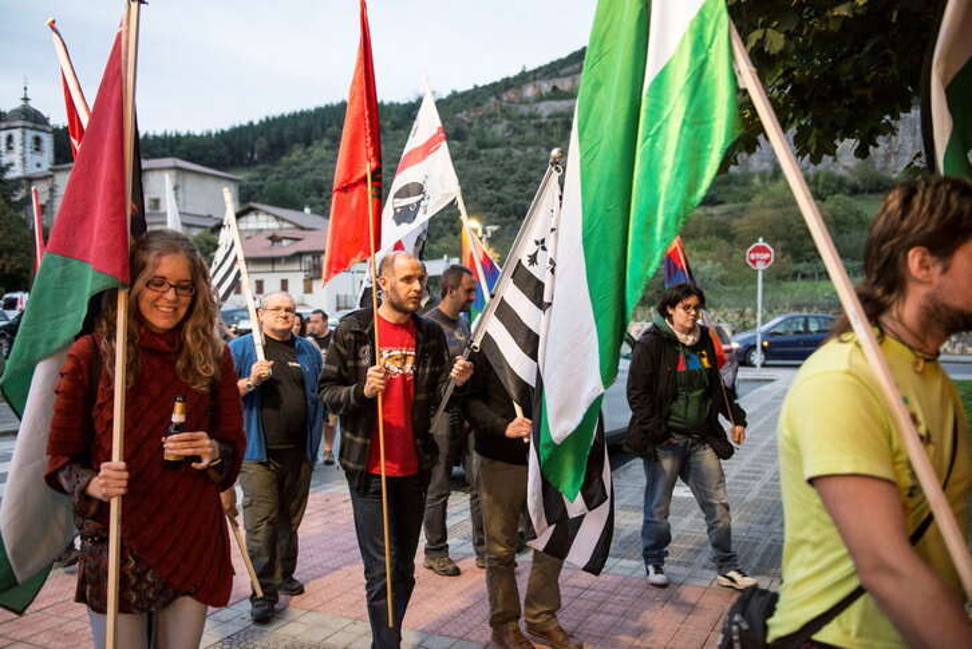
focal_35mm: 32
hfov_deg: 58.7
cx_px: 486
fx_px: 864
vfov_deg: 41.2
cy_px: 324
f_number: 2.8
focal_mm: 32
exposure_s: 1/125
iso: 3200
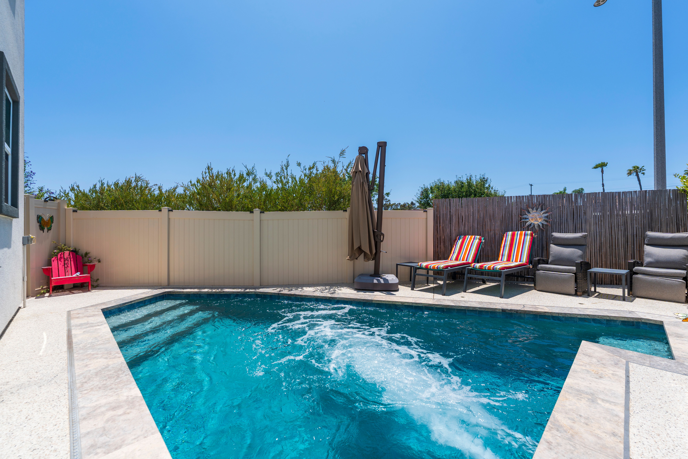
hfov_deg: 104.3
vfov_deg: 81.2
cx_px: 344
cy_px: 230
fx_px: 268
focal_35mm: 14
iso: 100
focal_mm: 14
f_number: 7.1
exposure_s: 1/500
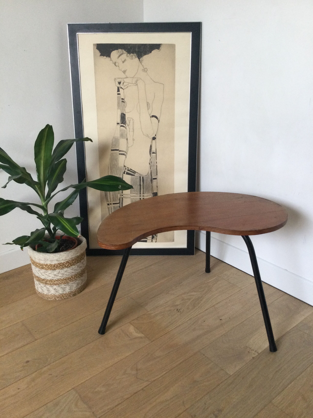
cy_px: 209
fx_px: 374
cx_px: 156
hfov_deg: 45.4
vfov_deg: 58.4
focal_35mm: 31
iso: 50
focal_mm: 3.3
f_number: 2.4
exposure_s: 1/33
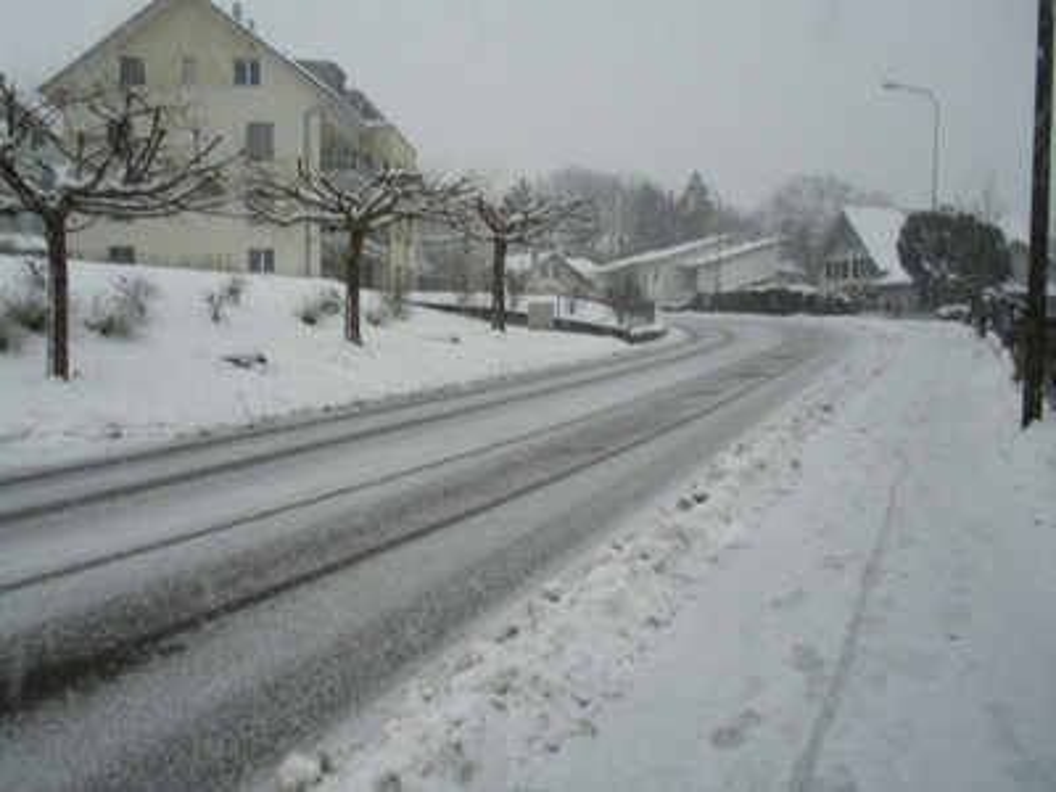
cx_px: 528
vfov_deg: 38.7
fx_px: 1129
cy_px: 396
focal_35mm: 37
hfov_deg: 50.1
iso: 64
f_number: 3.5
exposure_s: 1/60
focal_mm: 6.6
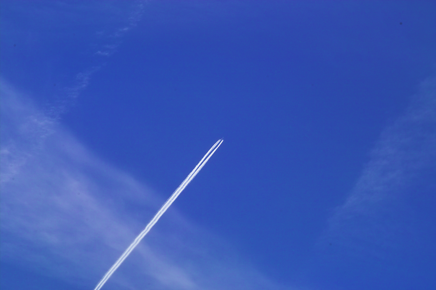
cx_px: 218
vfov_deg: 7.7
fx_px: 2168
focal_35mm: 179
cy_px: 145
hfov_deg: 11.5
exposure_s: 1/750
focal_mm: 105
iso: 100
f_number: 8
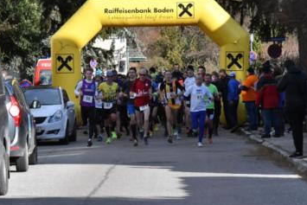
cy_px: 84
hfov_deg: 9.3
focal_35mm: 222
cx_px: 138
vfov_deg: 6.2
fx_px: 1891
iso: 2000
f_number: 16
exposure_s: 1/1600
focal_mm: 105
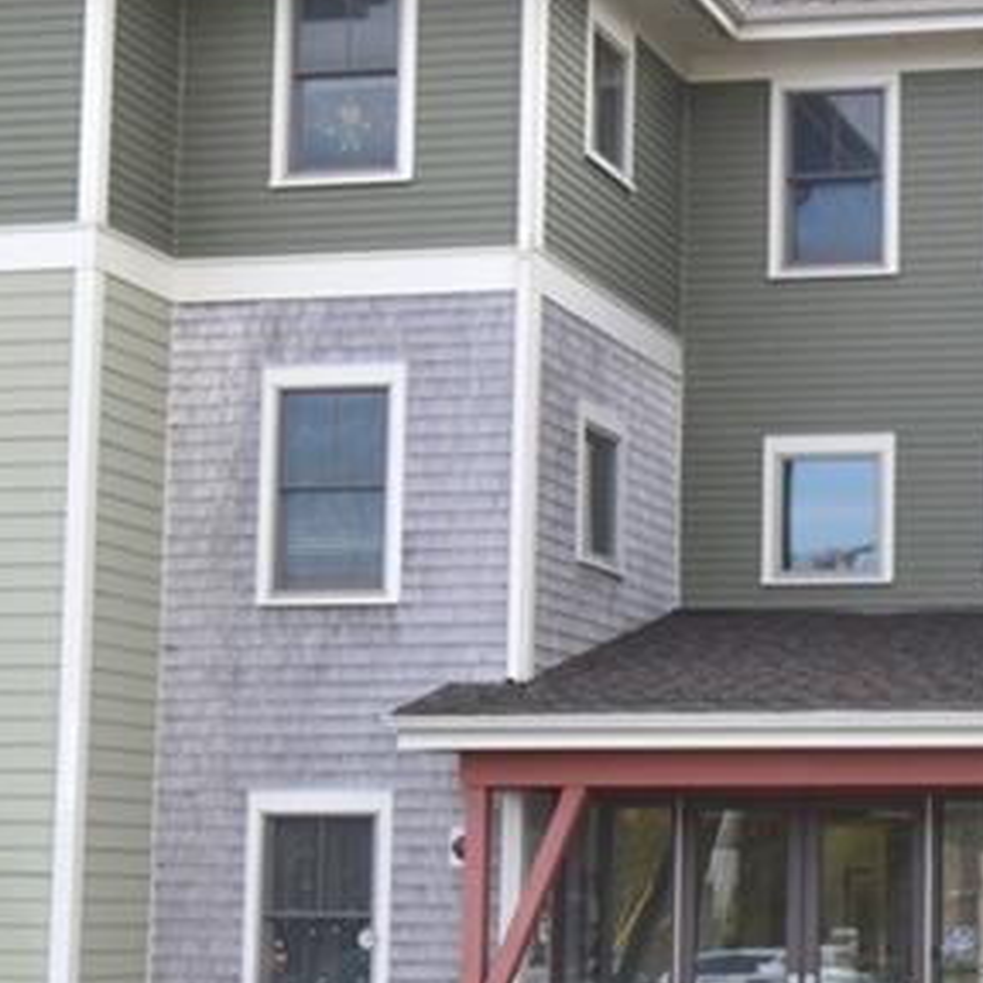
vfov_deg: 19.0
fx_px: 2924
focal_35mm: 91
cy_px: 634
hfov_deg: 18.7
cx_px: 945
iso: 400
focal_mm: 20
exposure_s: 1/250
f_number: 10
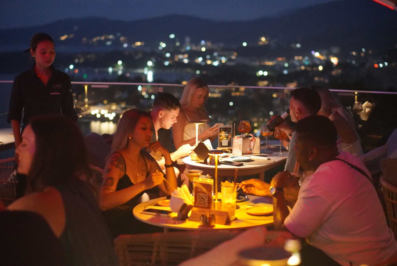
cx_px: 198
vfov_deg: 18.2
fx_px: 828
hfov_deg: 27.0
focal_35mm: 75
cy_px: 133
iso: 6400
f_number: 2
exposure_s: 1/160
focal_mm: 50
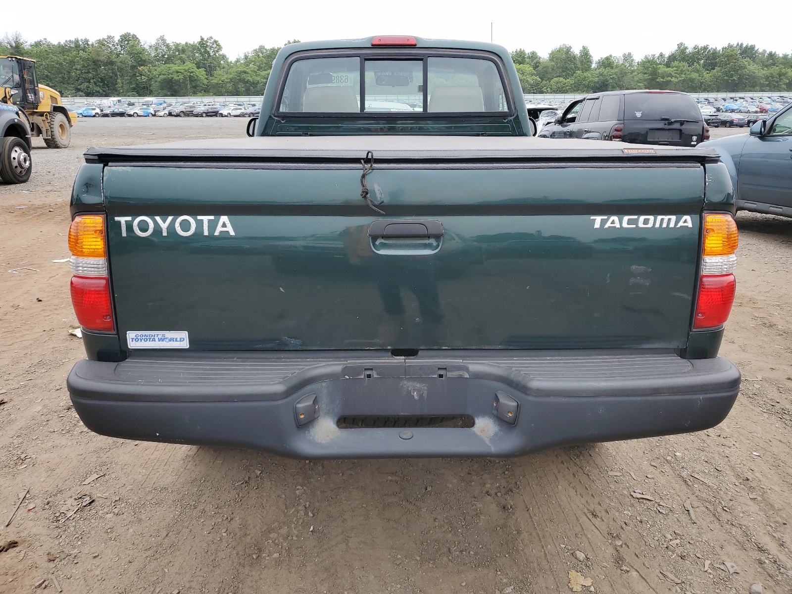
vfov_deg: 53.1
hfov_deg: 67.3
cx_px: 396
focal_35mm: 26
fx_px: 595
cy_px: 297
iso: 50
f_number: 1.5
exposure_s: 1/556
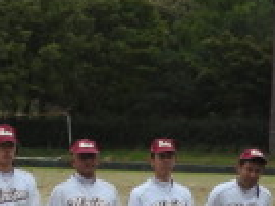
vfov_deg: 6.4
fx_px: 1770
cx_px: 151
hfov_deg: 8.9
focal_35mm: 223
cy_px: 445
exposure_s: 1/320
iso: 100
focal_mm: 9
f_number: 4
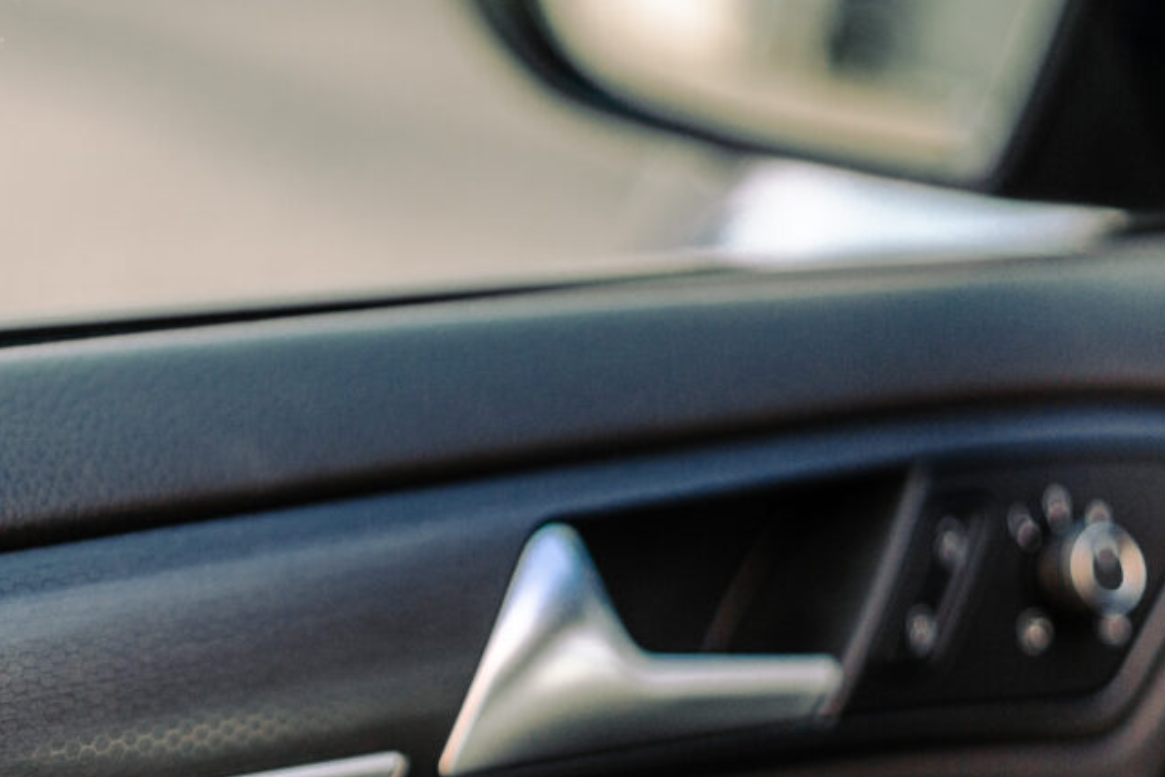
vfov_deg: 13.0
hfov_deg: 18.7
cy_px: 604
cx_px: -107
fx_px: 3398
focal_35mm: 105
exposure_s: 1/1250
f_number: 1.4
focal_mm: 35
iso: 100
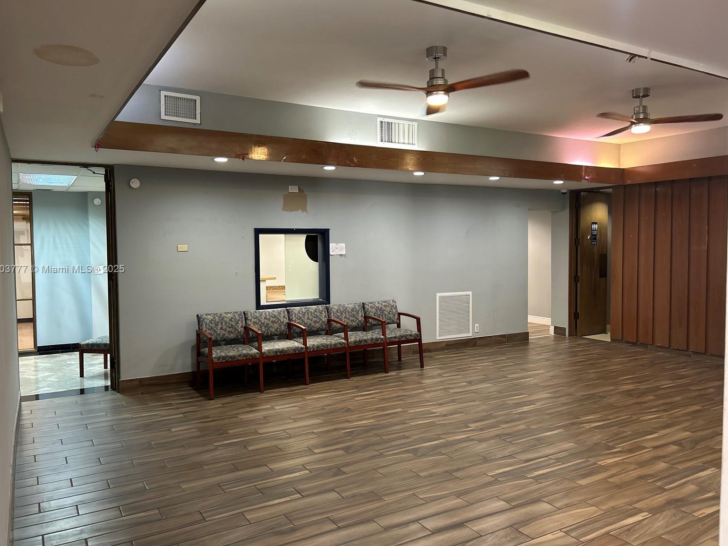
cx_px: 351
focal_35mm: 27
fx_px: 568
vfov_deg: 51.4
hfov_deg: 65.3
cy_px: 270
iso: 160
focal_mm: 5.7
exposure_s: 1/60
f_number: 1.5
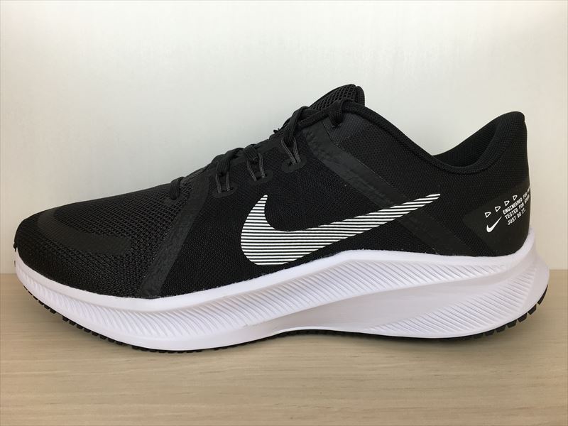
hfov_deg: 61.7
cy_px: 213
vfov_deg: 48.2
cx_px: 284
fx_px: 476
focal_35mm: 29
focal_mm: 4.15
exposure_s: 1/120
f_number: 2.2
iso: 25
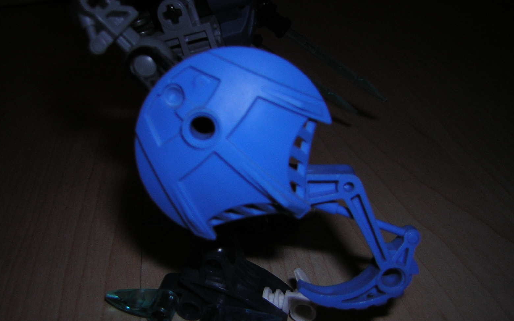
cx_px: 253
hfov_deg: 50.4
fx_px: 546
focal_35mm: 39
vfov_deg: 32.7
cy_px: 184
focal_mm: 4.7
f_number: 2.6
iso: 50
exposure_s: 1/60.1
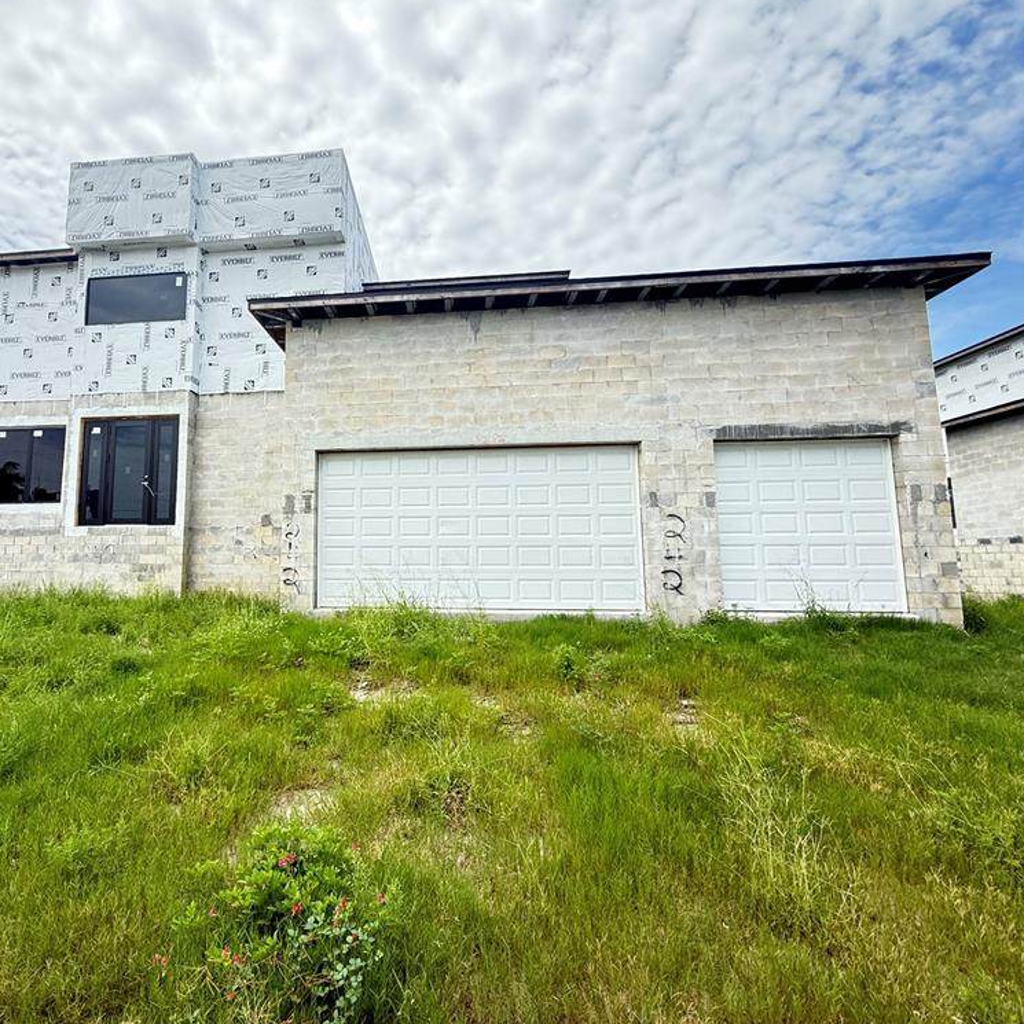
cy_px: 498
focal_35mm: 17
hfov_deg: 82.7
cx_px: 396
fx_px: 569
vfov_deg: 83.9
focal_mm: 2.22
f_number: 2.2
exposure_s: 1/809
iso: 64
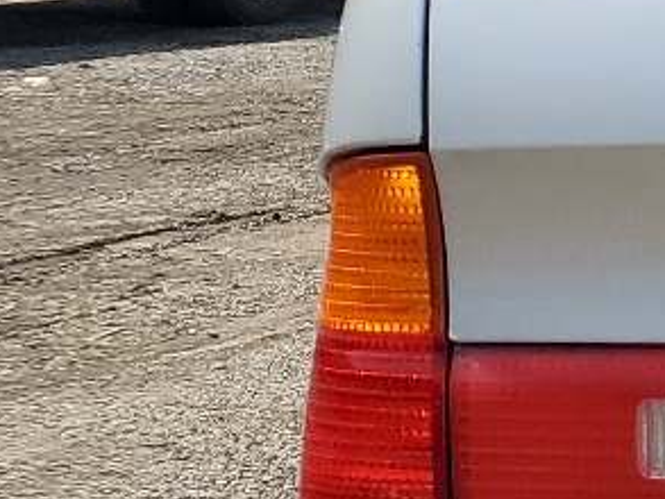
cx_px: 1732
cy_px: 279
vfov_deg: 10.5
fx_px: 2729
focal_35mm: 142
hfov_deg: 11.0
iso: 50
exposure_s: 1/3333
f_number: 1.5
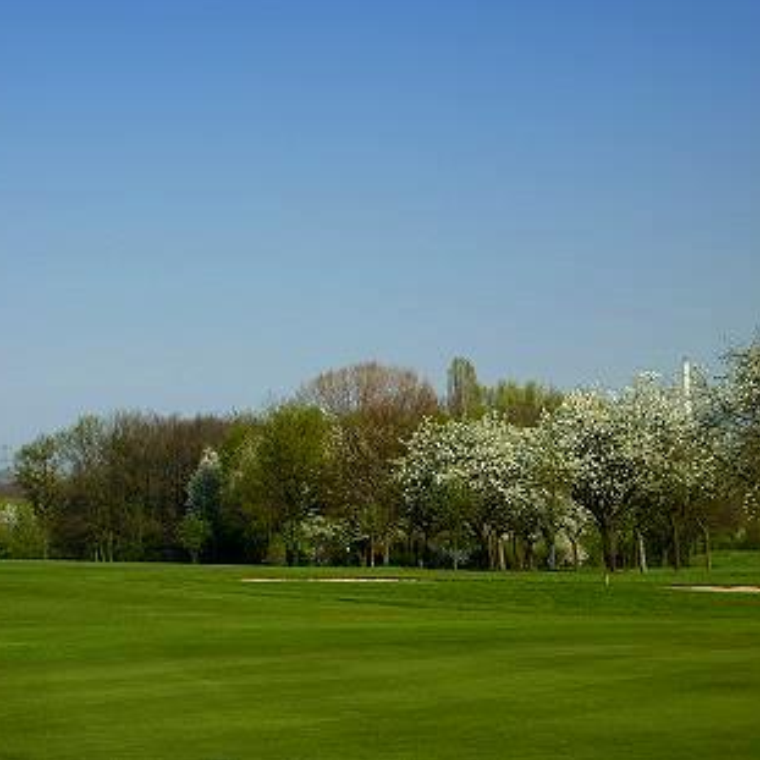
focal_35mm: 124
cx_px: 286
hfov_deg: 14.1
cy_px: 380
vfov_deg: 14.1
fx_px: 3080
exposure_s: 1/500
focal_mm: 17
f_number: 5
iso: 80
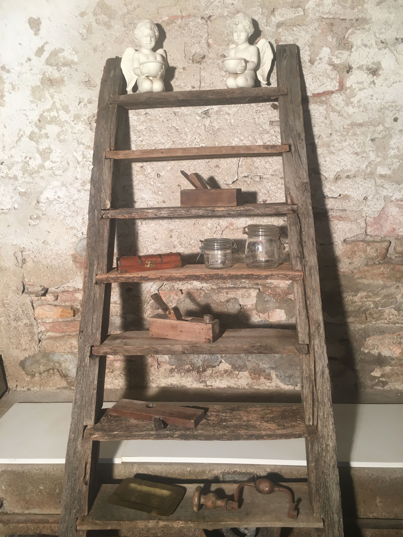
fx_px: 450
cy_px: 268
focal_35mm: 29
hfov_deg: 48.2
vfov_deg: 61.7
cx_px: 202
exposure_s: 1/33
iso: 80
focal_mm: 4.15
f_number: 2.2
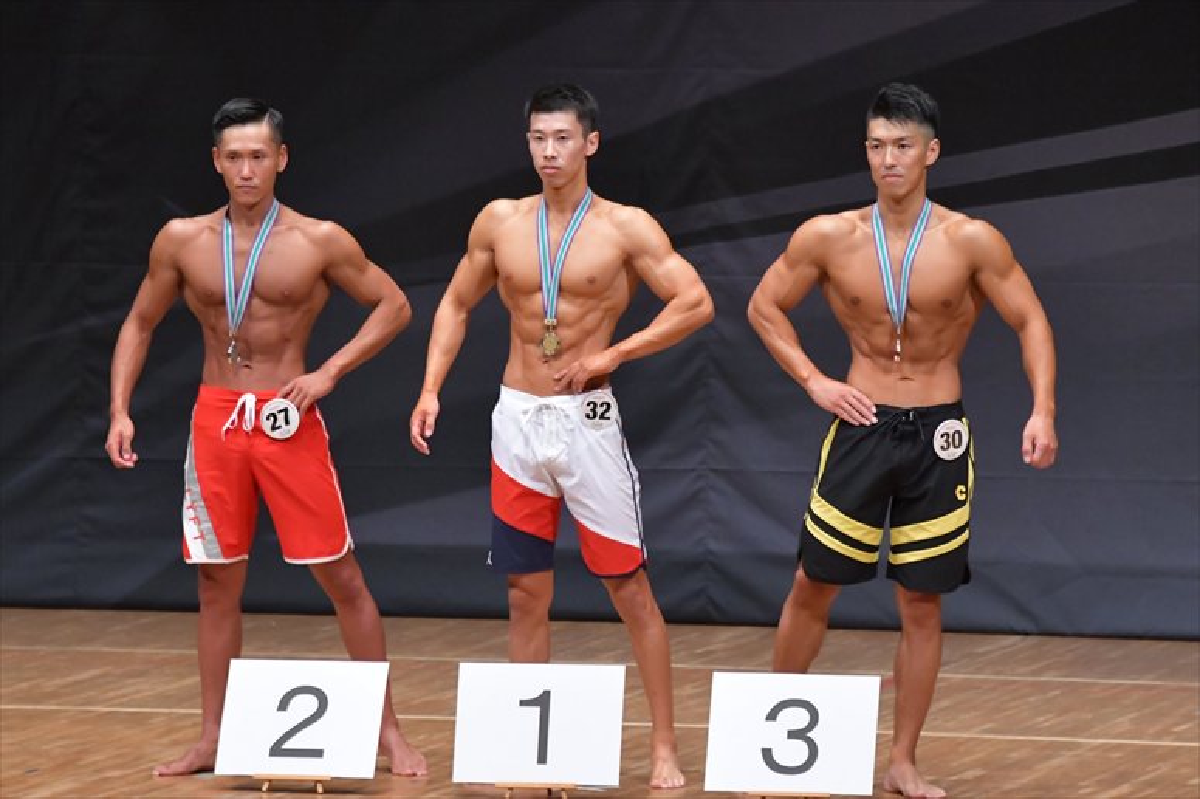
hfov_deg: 7.2
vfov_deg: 4.8
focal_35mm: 285
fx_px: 9495
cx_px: 600
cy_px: 400
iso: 6400
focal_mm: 190
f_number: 5.6
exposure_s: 1/400
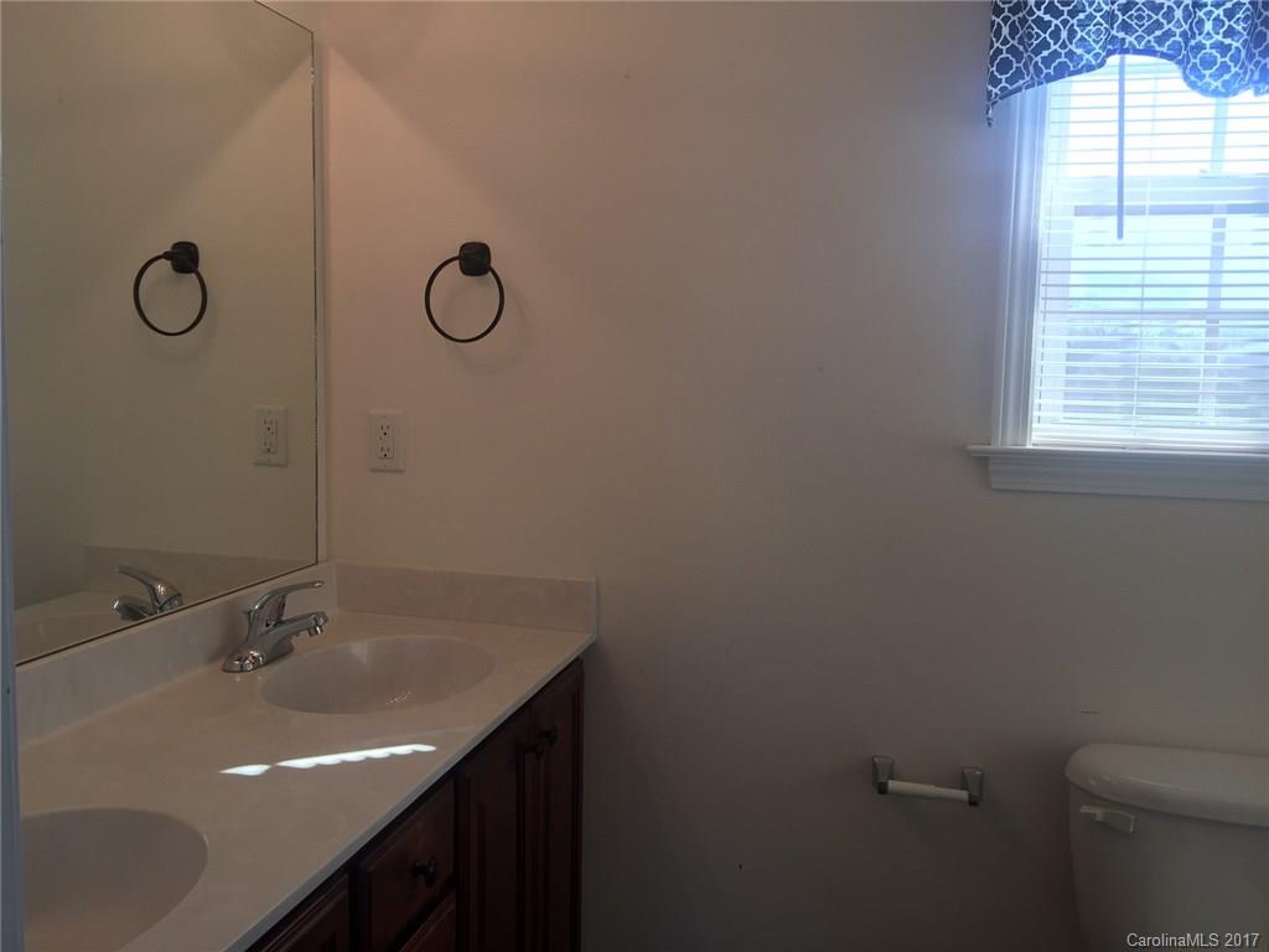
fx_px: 1063
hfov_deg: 61.7
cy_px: 476
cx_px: 634
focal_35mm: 29
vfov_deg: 48.2
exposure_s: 1/122
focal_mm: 4.15
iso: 32
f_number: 2.2
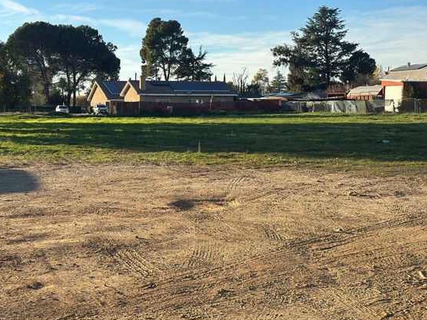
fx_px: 690
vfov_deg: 26.1
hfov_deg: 34.4
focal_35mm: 56
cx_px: 195
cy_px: 177
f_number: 1.78
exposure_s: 1/2597
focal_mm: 6.86
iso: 80
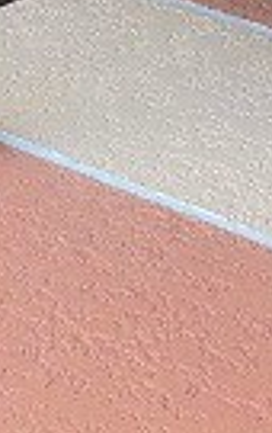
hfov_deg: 5.2
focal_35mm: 252
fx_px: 2973
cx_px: 269
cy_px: -334
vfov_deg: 8.0
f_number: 2.4
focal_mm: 4.28
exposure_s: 1/60
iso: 64
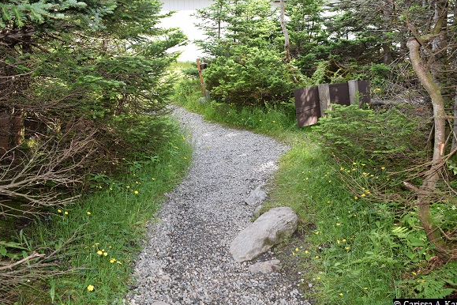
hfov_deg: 65.5
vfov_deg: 46.4
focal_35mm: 28
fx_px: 355
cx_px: 230
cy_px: 152
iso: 180
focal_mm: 18
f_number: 5.6
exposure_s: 1/125
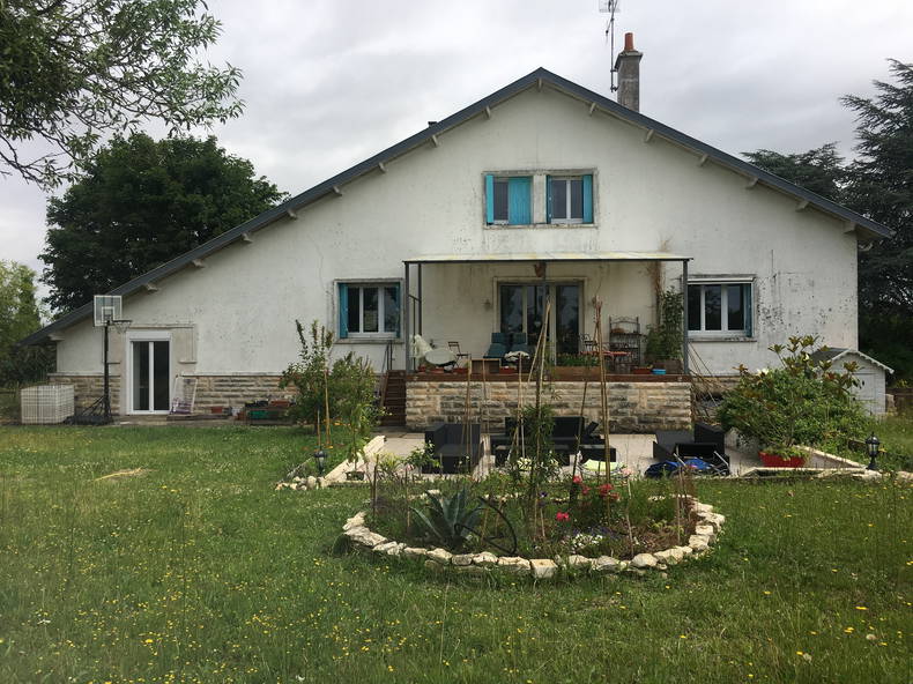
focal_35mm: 29
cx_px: 456
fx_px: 765
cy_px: 342
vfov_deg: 48.2
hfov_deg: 61.7
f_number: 2.2
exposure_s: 1/2198
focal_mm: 4.15
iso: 25
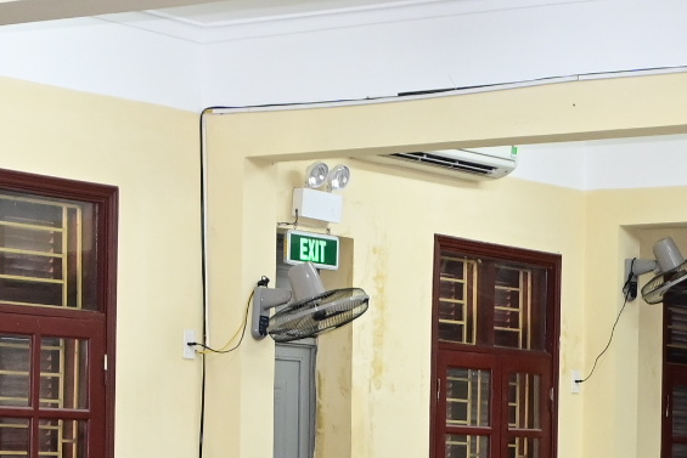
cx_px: 484
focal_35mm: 129
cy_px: 533
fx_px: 2462
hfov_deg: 15.8
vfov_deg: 10.5
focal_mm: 30
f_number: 4.2
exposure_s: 1/200
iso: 1600
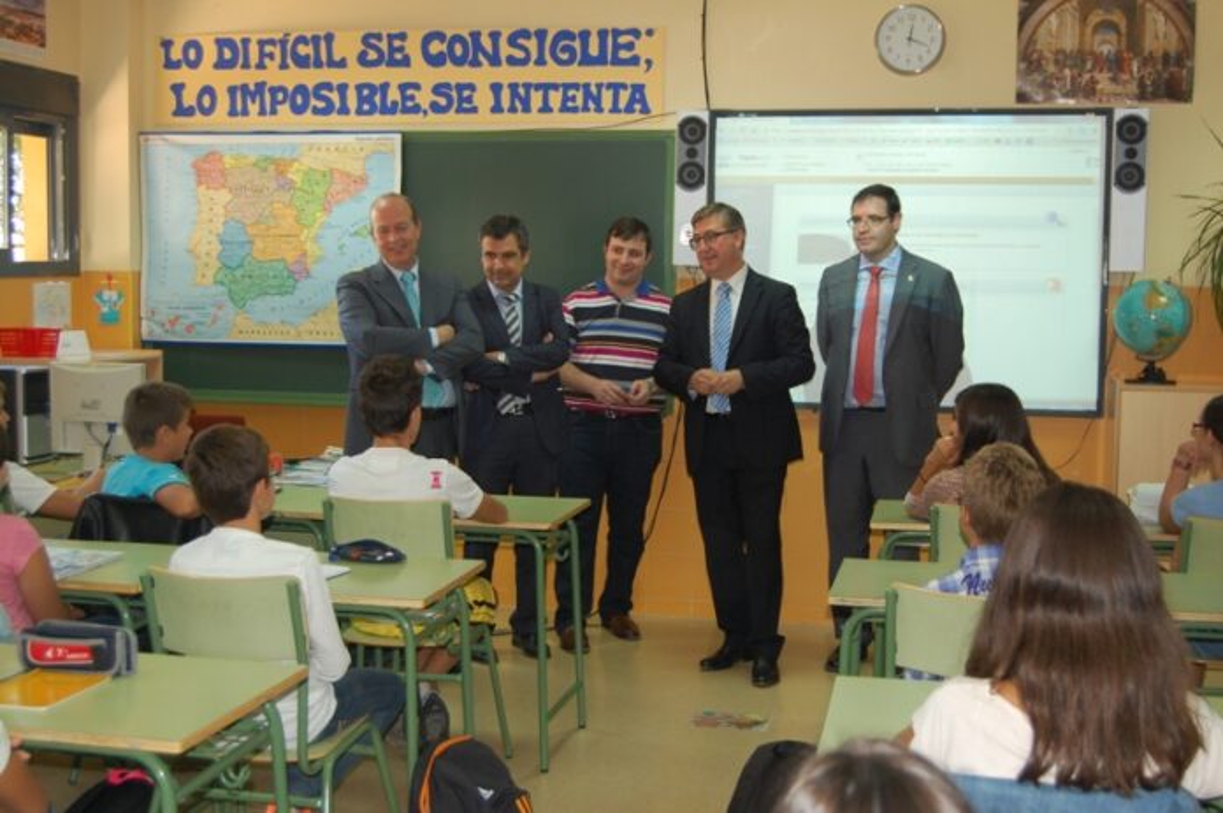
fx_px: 1528
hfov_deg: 43.6
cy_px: 406
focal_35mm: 45
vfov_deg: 29.8
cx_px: 612
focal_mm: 30
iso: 400
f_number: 4.2
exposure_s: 1/60
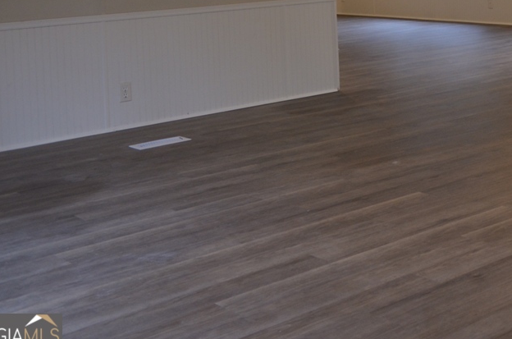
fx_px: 908
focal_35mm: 64
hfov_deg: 28.8
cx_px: 551
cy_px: -49
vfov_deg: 20.0
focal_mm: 18
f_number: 3.5
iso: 450
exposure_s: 1/30
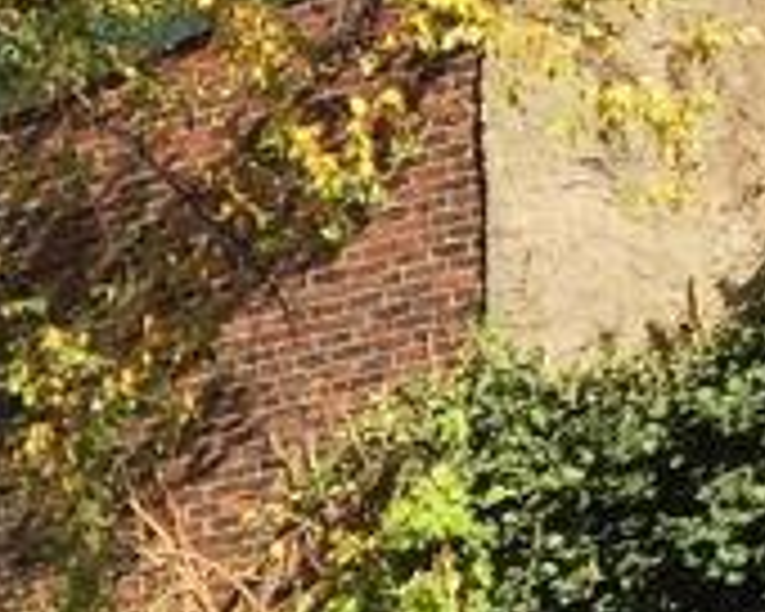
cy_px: 688
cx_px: -1202
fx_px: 5434
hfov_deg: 7.4
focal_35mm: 240
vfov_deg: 6.4
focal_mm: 4.15
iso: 32
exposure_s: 1/1041
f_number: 2.2
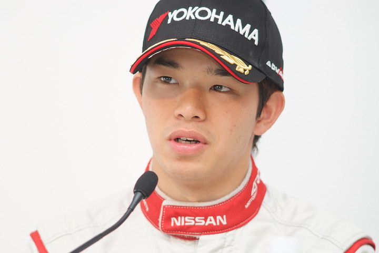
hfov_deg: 7.6
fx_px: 2842
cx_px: 190
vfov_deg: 5.1
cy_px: 126
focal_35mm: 270
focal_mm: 180
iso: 400
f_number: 2.8
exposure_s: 1/250
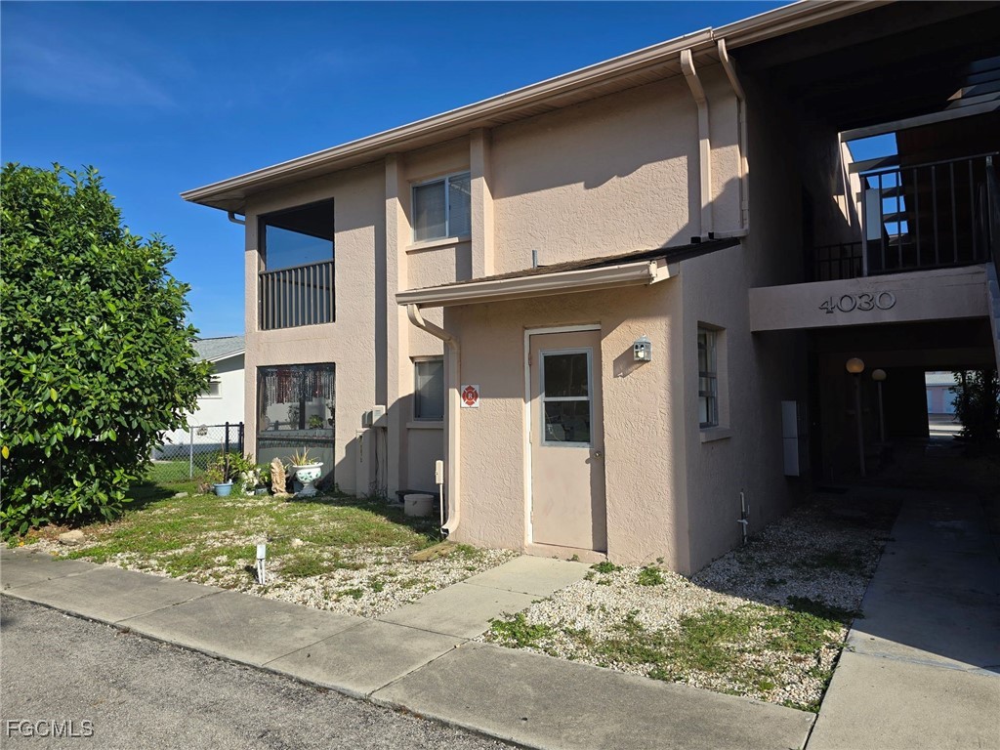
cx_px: 500
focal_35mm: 23
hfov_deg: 73.9
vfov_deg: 58.9
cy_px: 375
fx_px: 664
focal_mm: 6.3
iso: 12
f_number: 1.7
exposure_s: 1/939
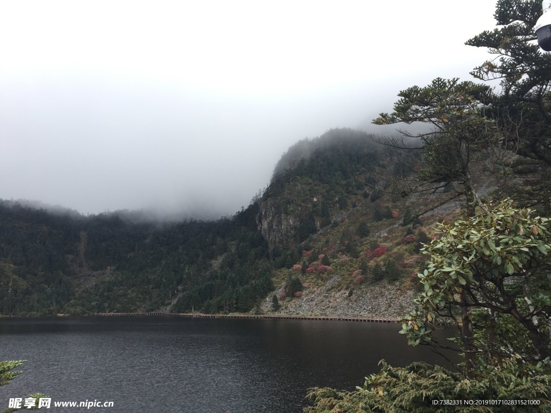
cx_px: 276
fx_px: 462
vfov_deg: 48.2
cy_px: 206
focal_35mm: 29
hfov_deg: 61.7
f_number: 2.2
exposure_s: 1/207
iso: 32
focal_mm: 4.15
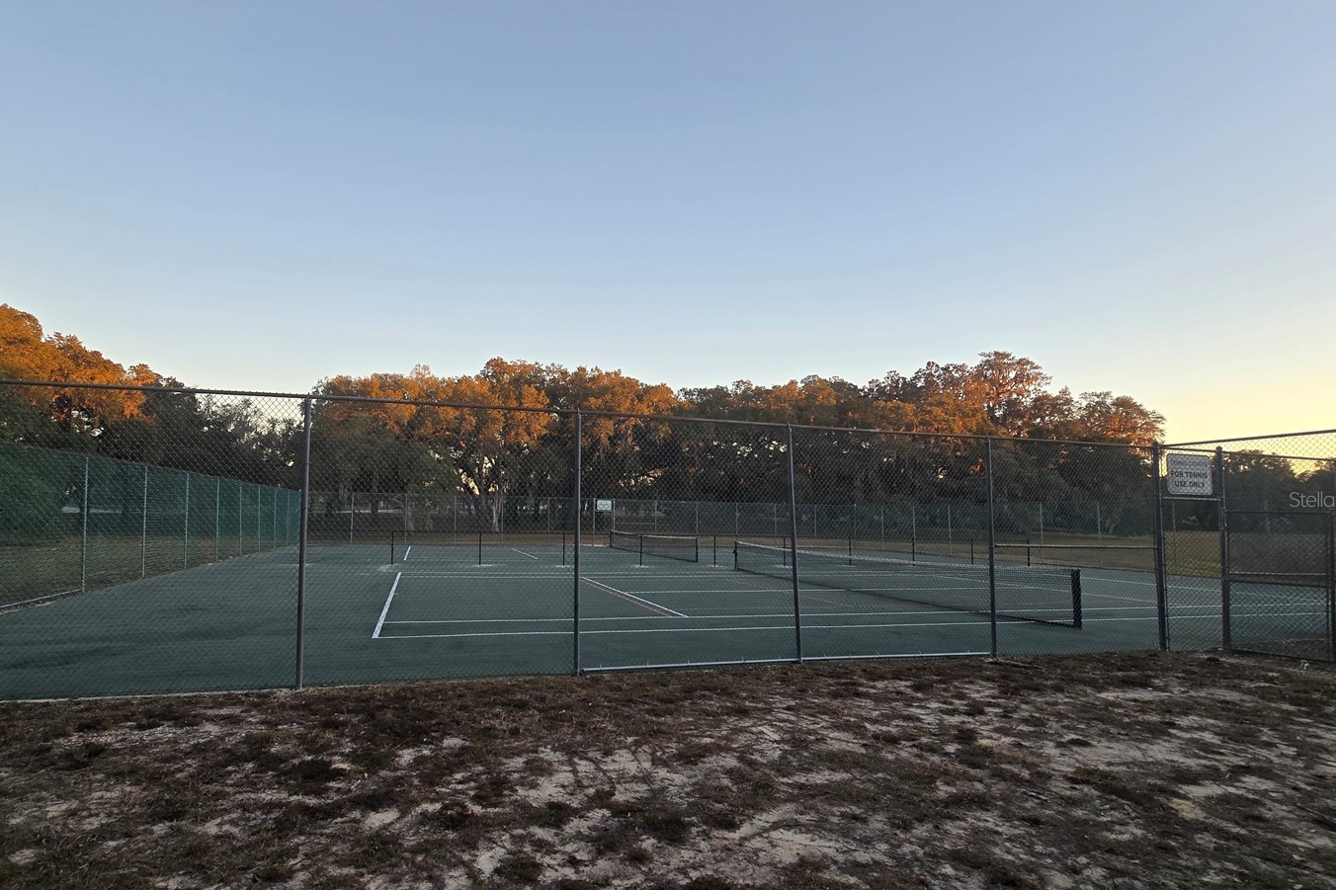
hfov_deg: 96.3
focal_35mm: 16
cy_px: 499
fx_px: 594
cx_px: 592
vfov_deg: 73.4
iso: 50
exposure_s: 1/158
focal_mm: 2.2
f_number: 2.2
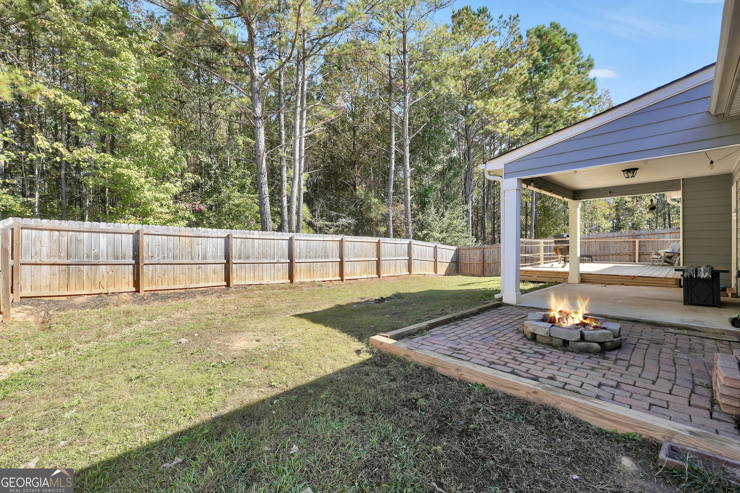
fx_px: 308
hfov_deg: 100.4
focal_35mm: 15
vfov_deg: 77.3
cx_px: 370
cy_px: 246
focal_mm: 10
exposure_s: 1/160
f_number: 6.3
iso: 100
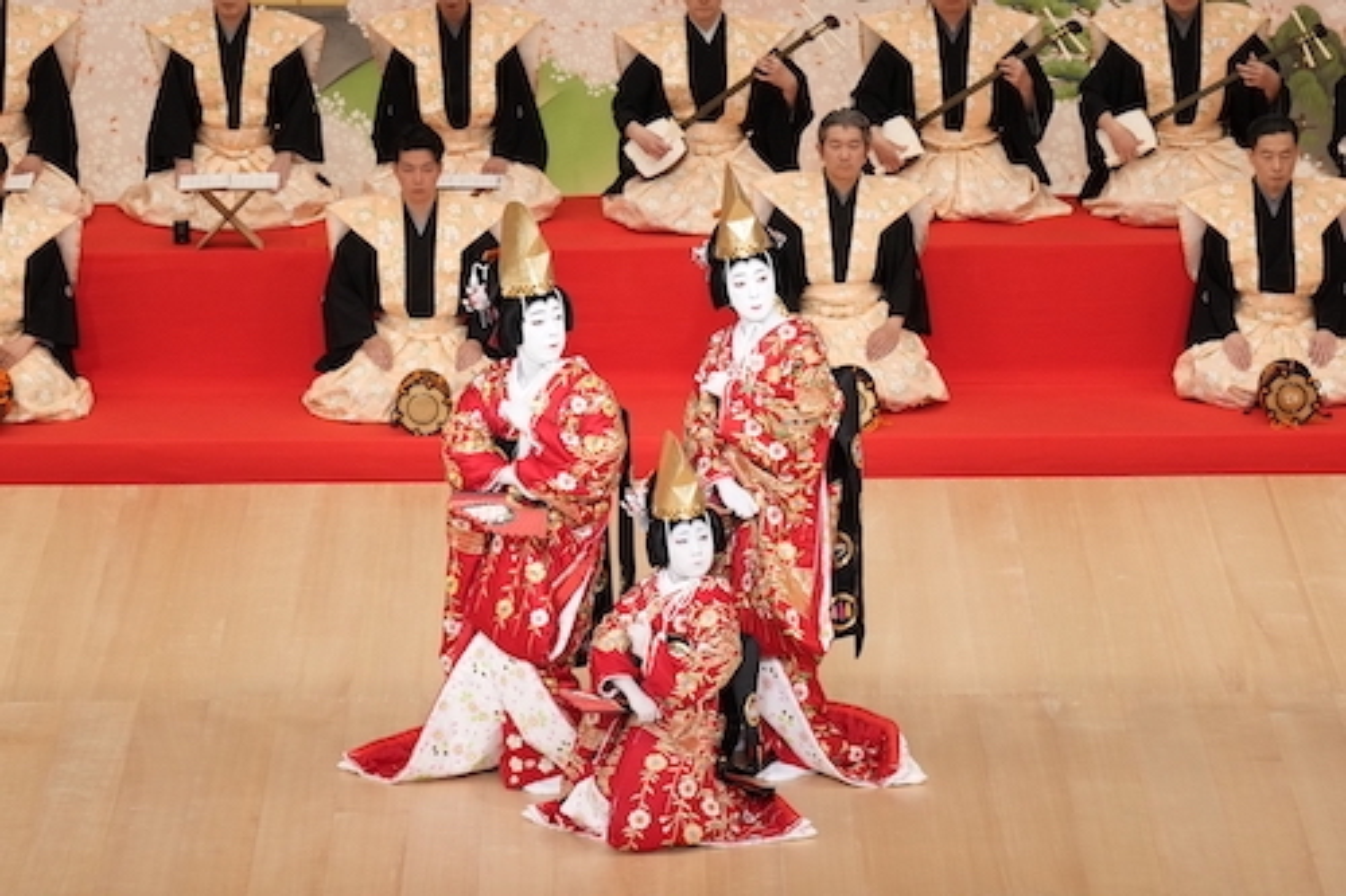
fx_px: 8409
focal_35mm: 225
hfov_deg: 9.2
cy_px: 448
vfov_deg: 6.1
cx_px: 673
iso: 2000
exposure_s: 1/400
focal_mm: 150
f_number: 6.3
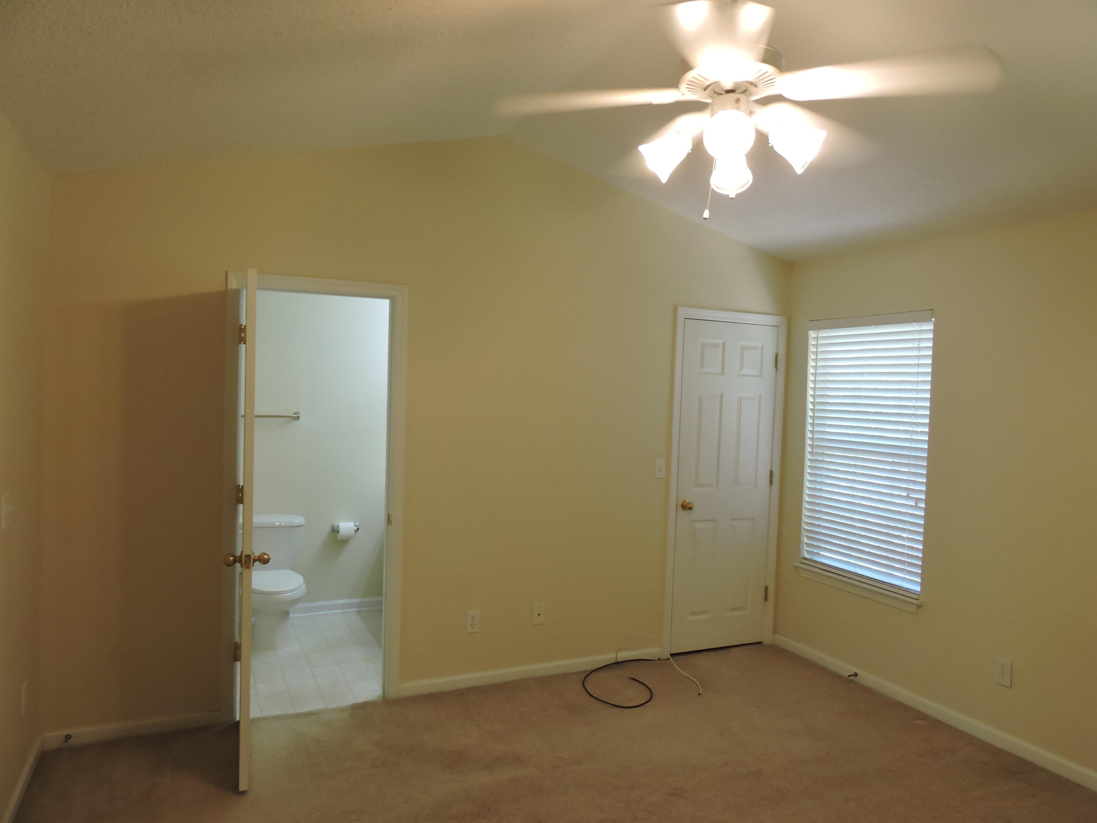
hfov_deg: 71.6
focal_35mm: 24
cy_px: 412
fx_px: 761
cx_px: 548
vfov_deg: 56.8
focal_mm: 4.3
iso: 220
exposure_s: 1/30
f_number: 3.3
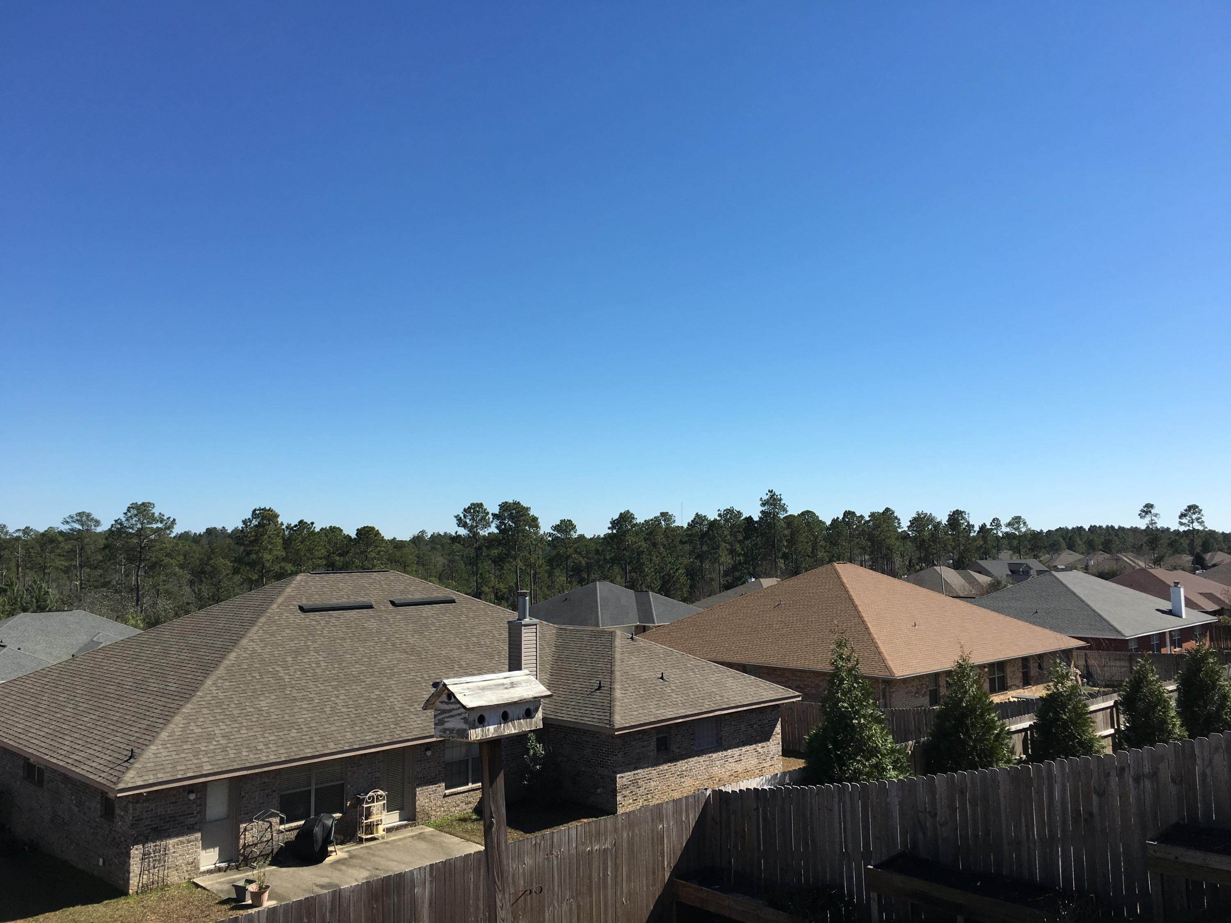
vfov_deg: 48.2
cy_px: 462
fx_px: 1031
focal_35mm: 29
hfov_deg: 61.7
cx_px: 616
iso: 25
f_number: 2.2
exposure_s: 1/1923
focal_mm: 4.15
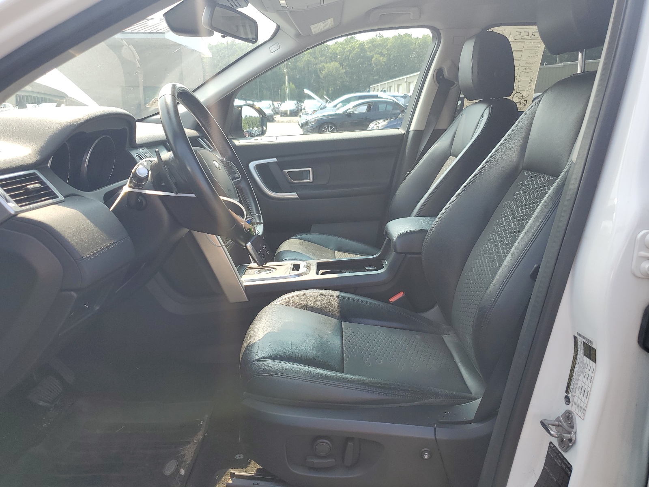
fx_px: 487
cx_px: 324
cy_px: 244
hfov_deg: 67.3
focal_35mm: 26
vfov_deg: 53.1
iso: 50
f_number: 1.5
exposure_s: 1/714
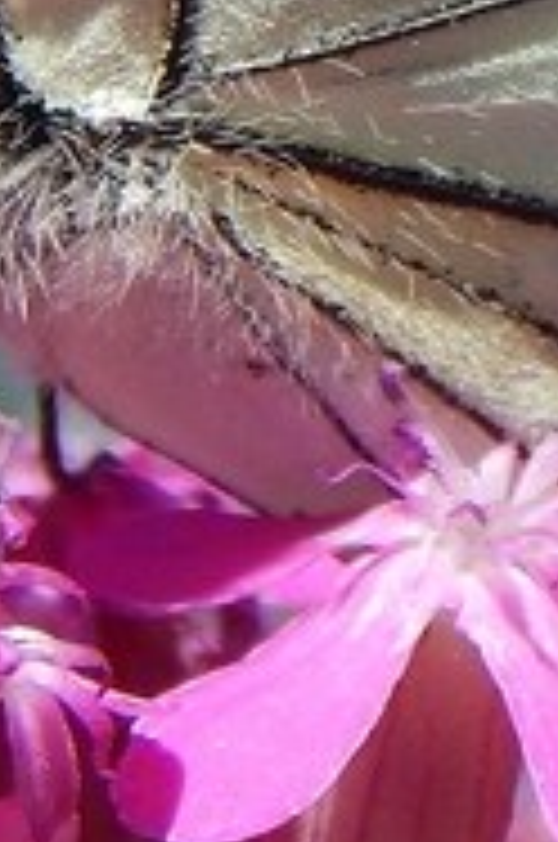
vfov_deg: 4.4
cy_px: -171
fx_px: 10921
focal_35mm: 468
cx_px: 742
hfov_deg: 2.9
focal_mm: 18.7
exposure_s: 1/500
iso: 125
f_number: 4.5
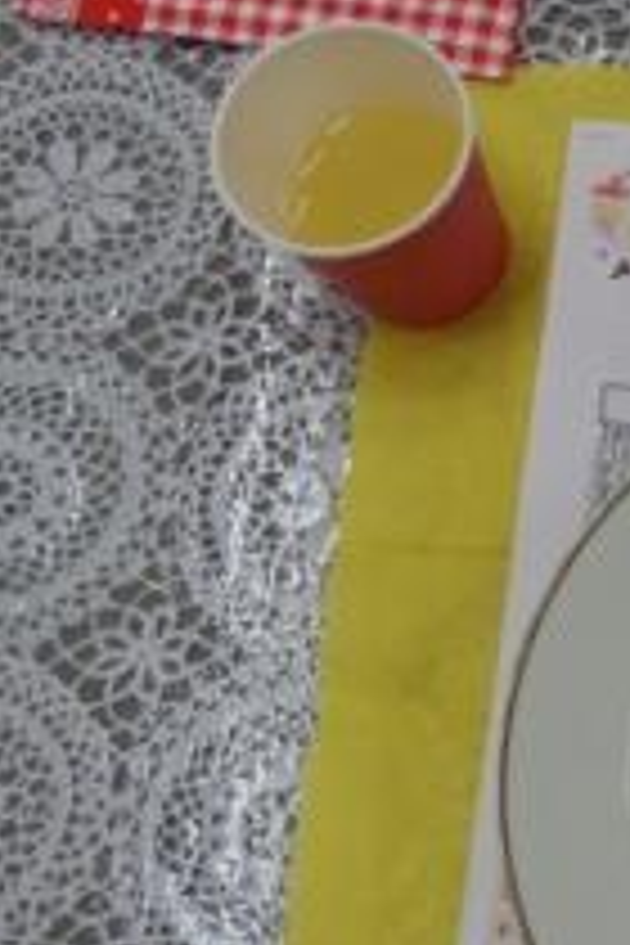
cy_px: 531
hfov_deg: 17.0
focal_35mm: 71
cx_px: 1004
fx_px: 1864
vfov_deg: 28.4
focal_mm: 5.8
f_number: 2.8
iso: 160
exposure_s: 1/100
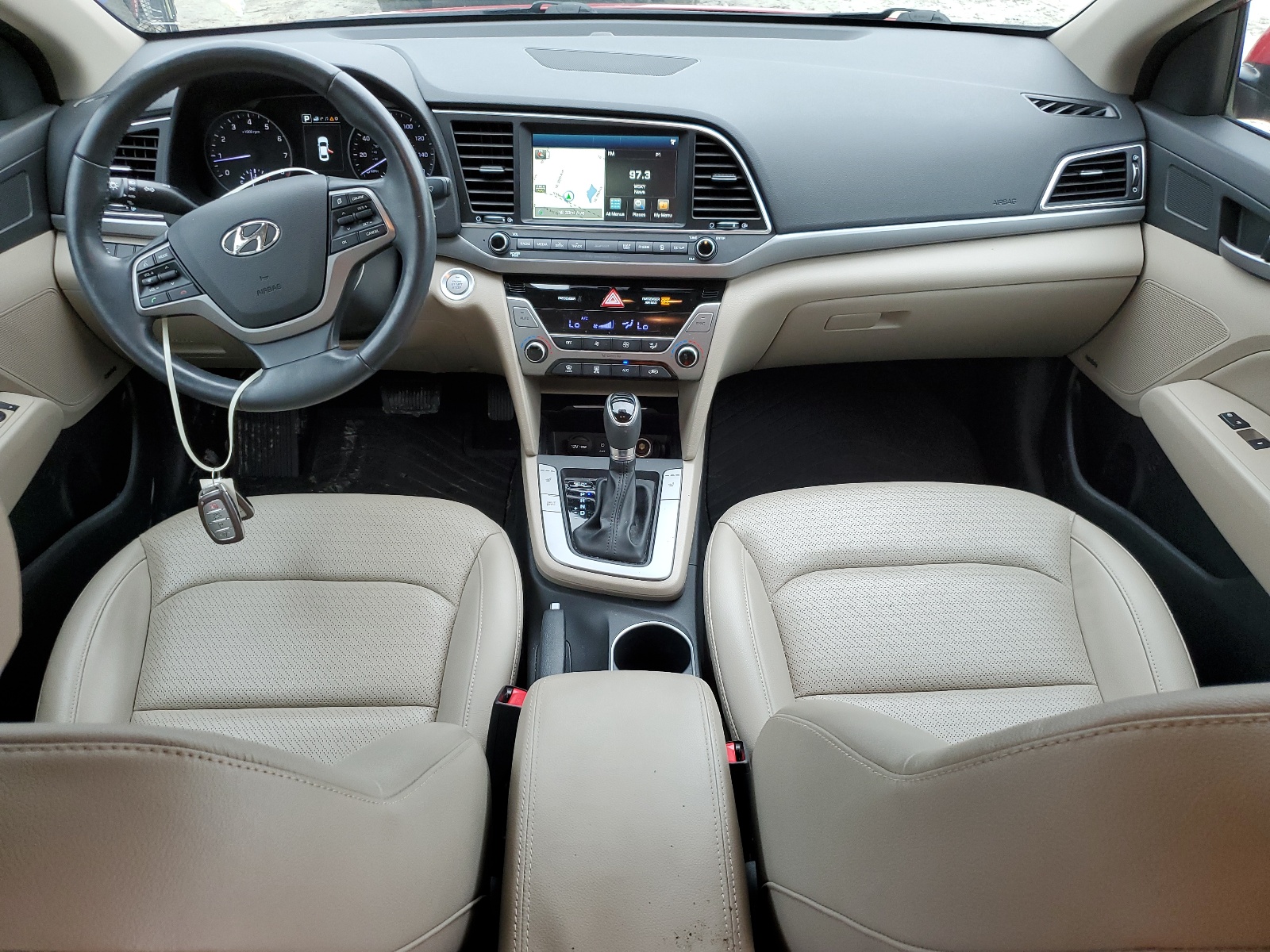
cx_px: 635
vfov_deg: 53.1
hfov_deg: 67.3
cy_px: 476
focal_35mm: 26
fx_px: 954
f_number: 1.5
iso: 80
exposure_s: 1/120
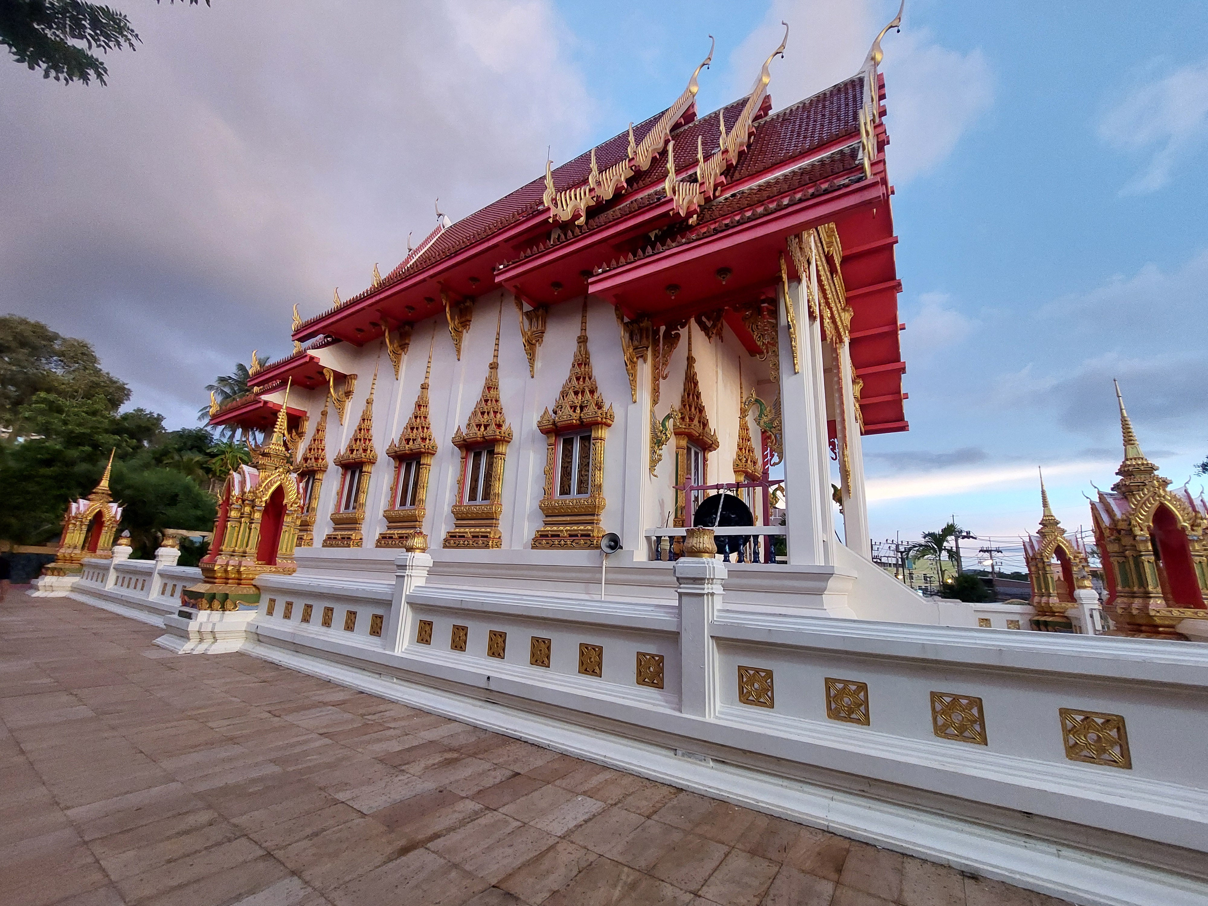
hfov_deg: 106.2
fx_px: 454
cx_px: 604
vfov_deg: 89.9
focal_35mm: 13
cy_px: 453
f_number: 2.2
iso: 320
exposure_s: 1/50
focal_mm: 1.74
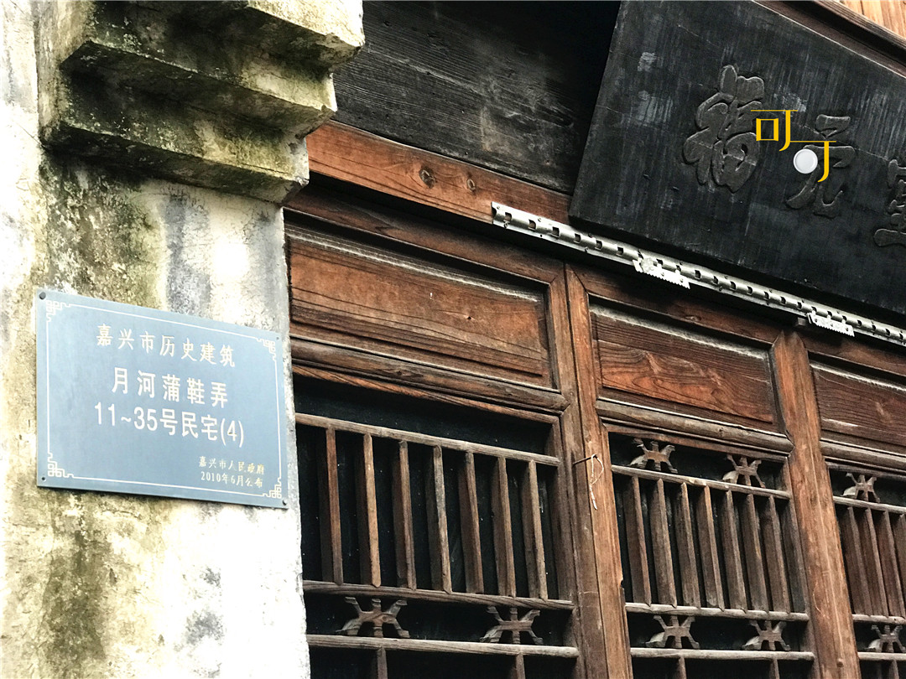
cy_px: 340
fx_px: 1492
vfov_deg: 25.7
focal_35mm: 57
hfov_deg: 33.8
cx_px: 453
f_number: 2.8
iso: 160
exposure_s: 1/50
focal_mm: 6.6
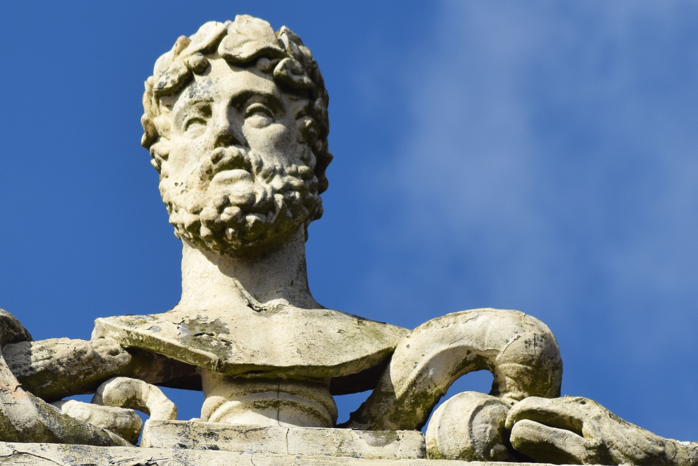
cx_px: 261
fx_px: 7620
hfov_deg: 5.2
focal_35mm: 393
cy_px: 416
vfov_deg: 3.5
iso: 200
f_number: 8
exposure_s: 1/1000
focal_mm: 125
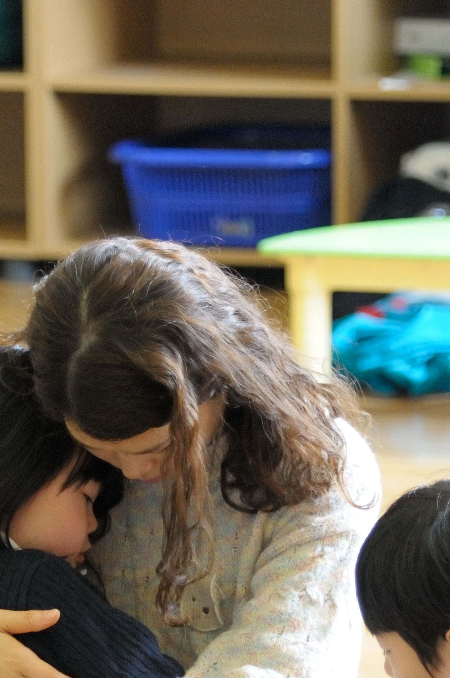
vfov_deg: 6.5
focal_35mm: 318
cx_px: 121
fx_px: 5979
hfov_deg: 4.3
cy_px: 531
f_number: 4
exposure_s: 1/60
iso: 1100
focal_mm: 100
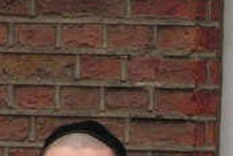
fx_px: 6795
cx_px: 185
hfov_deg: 2.0
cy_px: 217
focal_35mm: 1049
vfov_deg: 1.3
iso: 200
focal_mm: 58.7
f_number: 3.5
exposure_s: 1/125
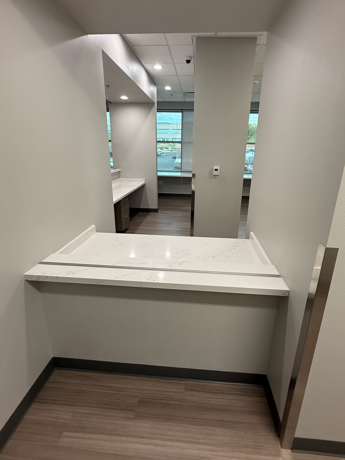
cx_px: 185
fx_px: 213
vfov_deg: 94.2
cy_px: 208
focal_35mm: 16
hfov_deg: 78.0
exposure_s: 1/120
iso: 125
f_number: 2.2
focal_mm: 2.22
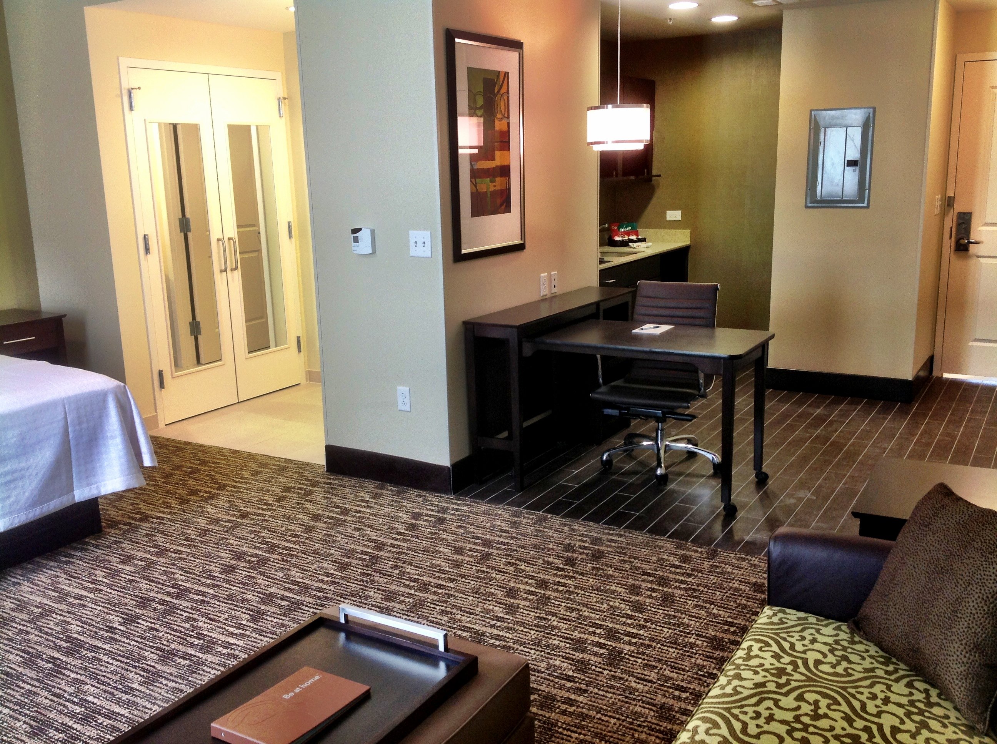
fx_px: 1007
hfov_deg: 52.7
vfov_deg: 40.6
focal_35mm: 35
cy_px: 372
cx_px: 498
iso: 64
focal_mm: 4.28
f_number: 2.4
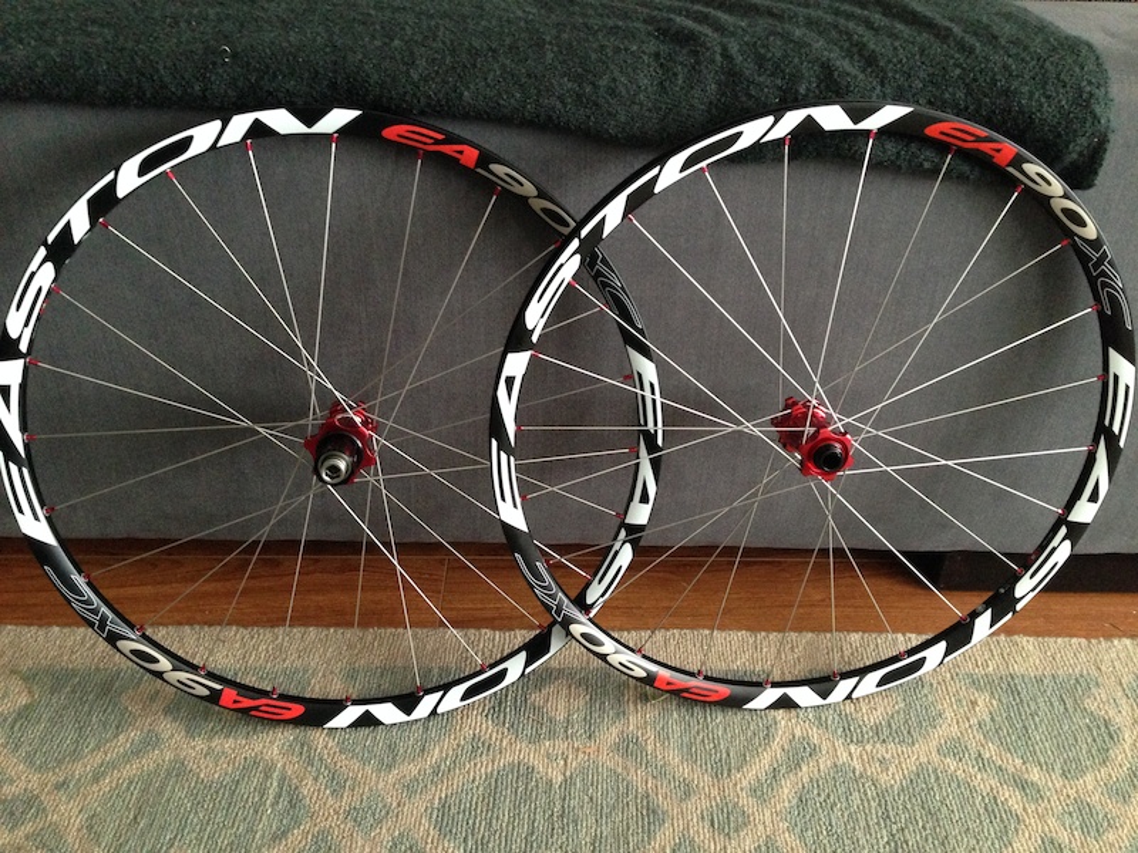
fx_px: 1085
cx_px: 569
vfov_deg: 42.9
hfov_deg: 55.4
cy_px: 426
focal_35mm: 33
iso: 400
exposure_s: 1/15
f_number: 2.4
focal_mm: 4.12
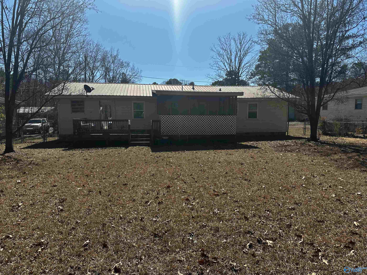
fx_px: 254
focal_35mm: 24
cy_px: 138
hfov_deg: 71.6
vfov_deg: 56.8
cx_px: 184
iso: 80
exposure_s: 1/4762
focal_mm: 6.86
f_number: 1.78
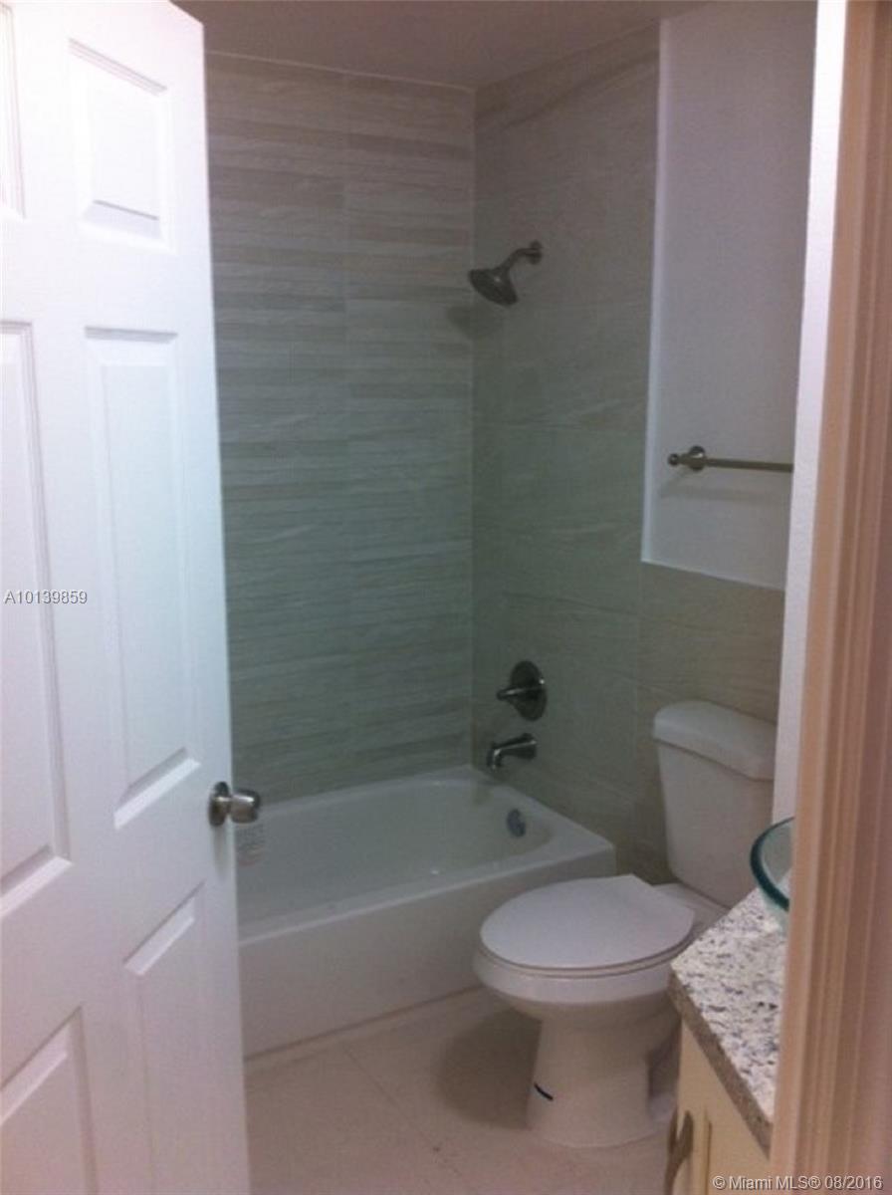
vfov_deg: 52.7
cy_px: 598
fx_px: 1206
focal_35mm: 35
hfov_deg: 40.6
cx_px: 446
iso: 100
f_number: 2.8
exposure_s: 1/20
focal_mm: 3.85
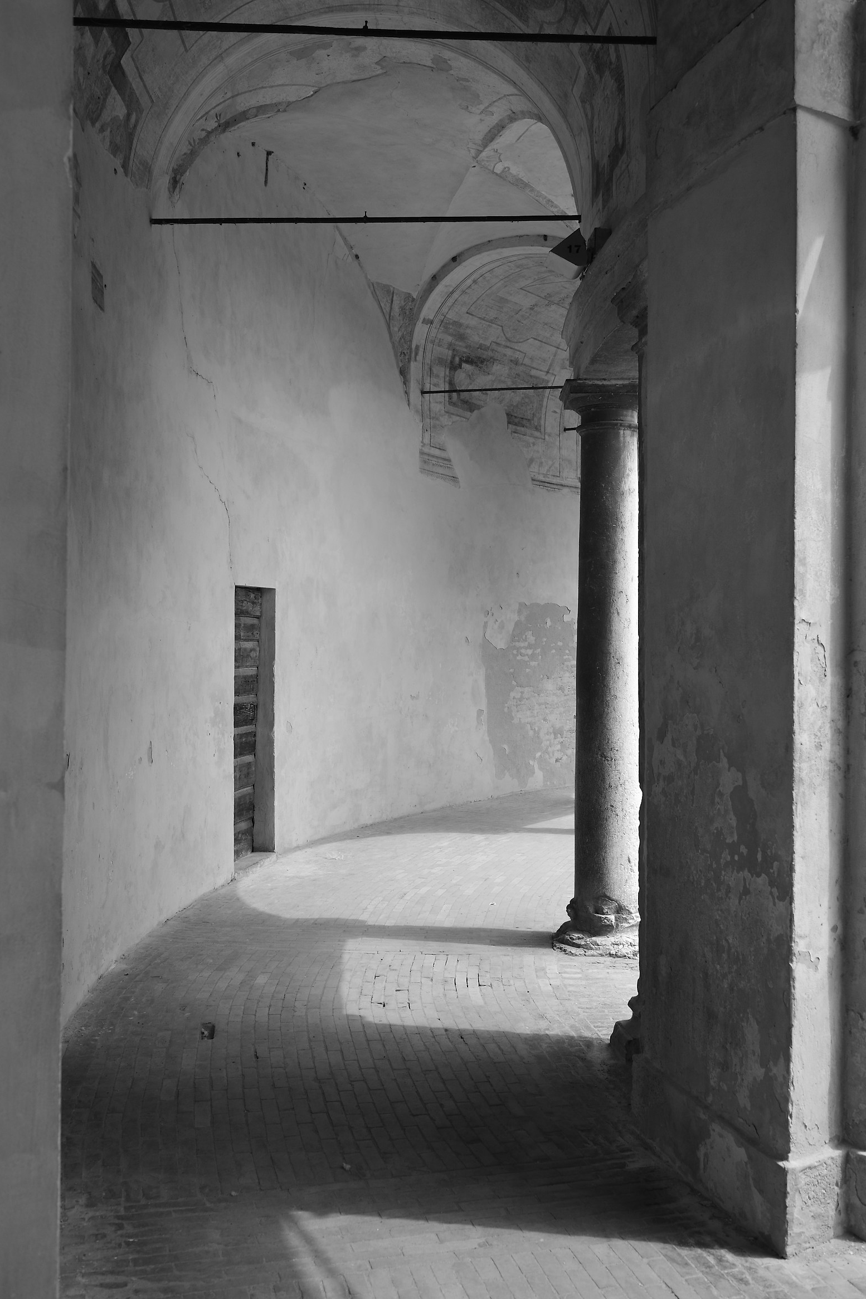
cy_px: 648
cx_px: 434
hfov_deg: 36.9
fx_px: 1299
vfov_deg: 53.1
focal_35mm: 36
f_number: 6.3
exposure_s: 1/320
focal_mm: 35
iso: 200
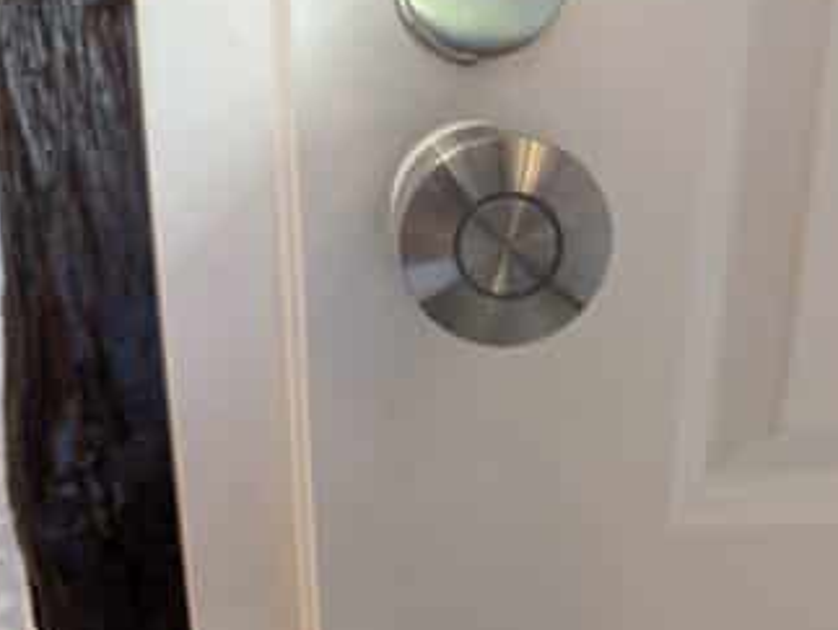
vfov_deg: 48.1
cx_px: 464
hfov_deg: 61.4
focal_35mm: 29
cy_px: 262
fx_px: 703
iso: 533
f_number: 1.68
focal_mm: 6.9
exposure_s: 1/50
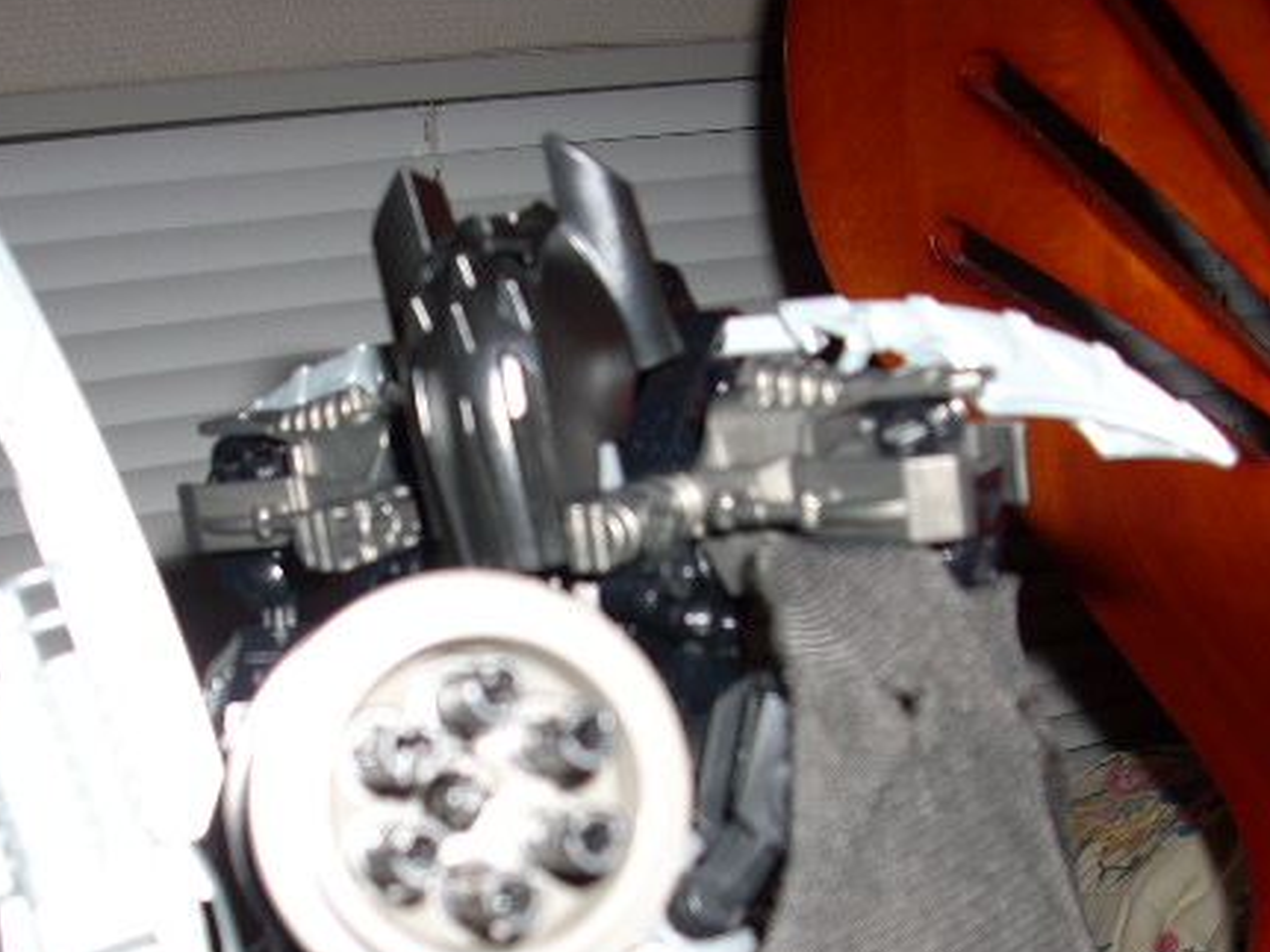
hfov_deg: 34.8
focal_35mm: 55
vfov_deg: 26.3
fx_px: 2017
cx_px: 519
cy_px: 660
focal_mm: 6.2
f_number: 2.8
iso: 64
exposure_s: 1/60
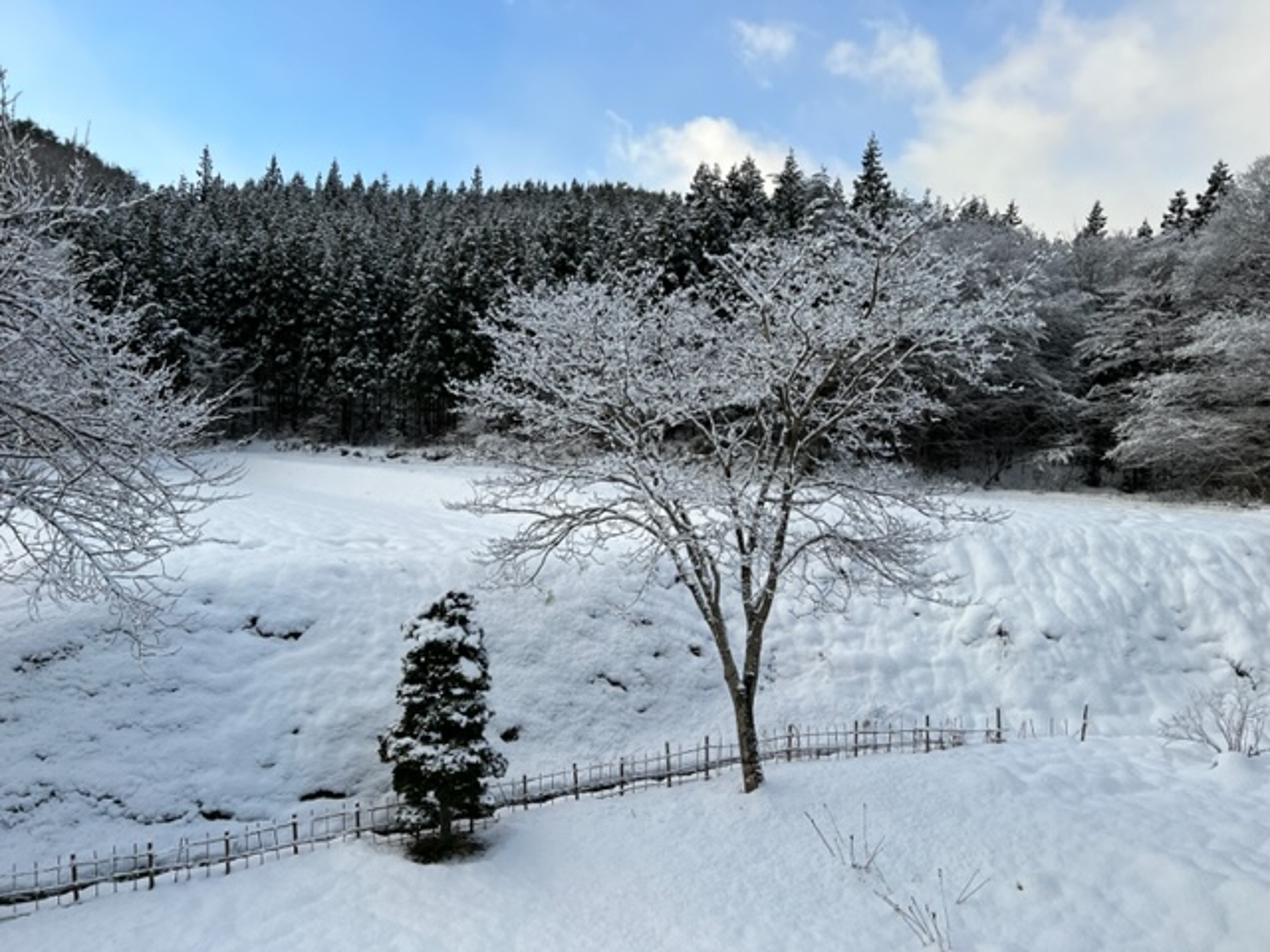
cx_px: 635
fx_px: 954
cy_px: 476
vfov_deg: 53.1
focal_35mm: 26
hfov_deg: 67.3
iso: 50
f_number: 1.5
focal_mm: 5.7
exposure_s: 1/2299
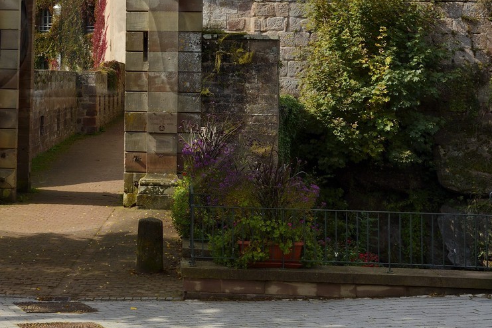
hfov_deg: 24.0
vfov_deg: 16.3
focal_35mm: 82
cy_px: -11
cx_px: 42
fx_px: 1121
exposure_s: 1/200
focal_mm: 38
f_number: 13
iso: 200
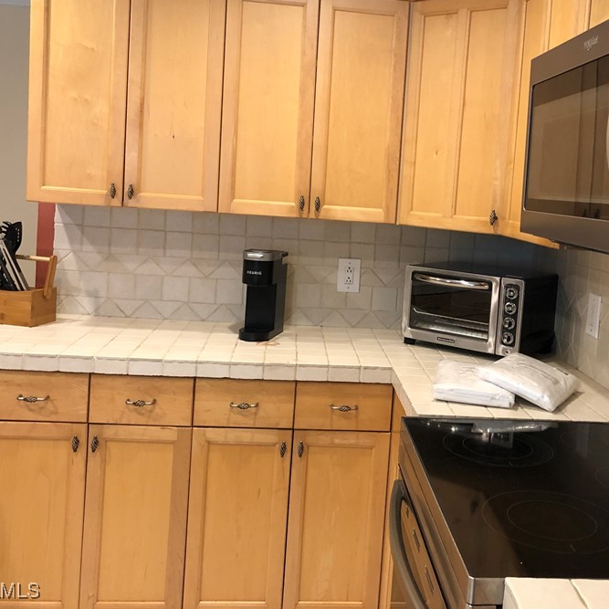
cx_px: 395
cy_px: 260
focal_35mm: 38
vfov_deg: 43.7
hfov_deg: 43.4
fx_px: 756
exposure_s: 1/15
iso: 64
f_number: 1.8
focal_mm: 4
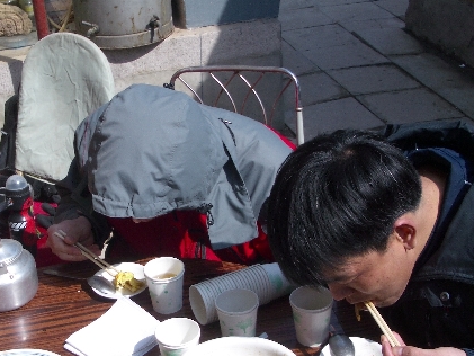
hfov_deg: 28.9
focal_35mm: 67
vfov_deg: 21.9
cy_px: 176
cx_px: 186
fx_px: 918
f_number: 5
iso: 50
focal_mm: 8.2
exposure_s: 1/320
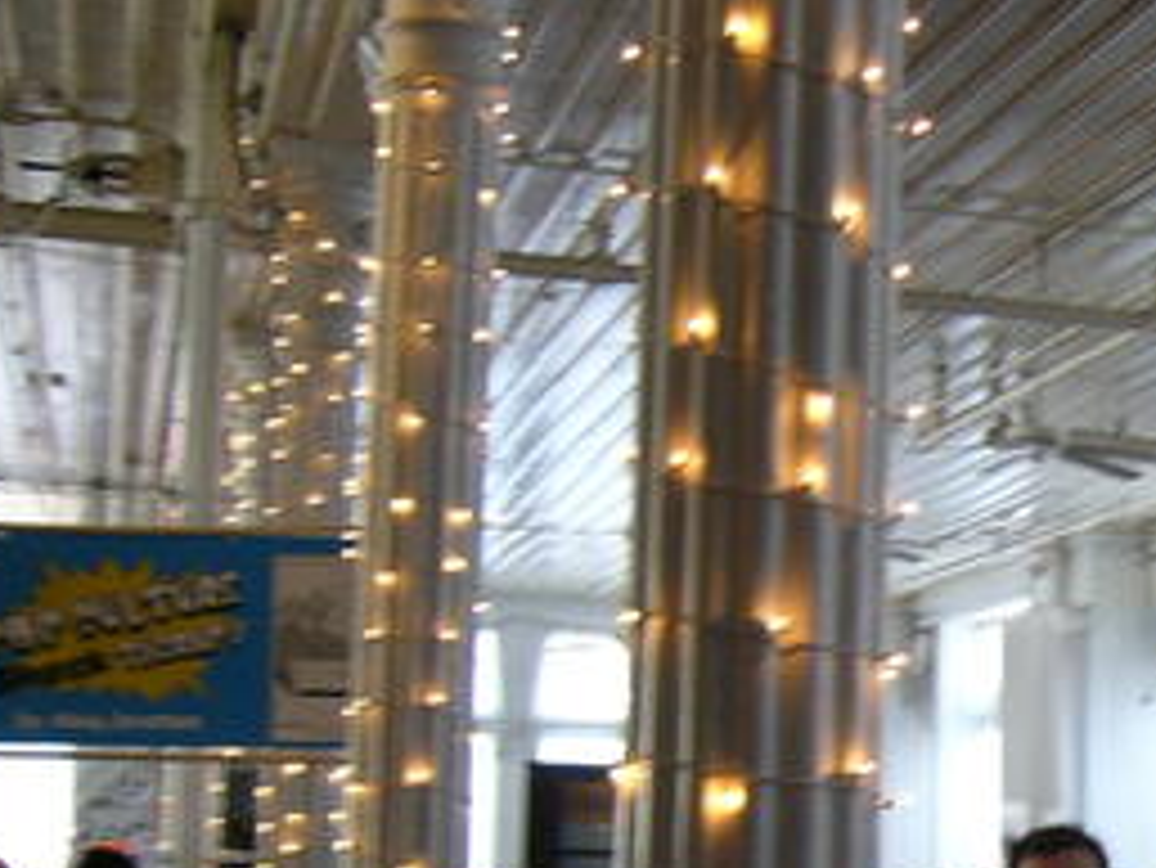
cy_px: 679
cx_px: 1300
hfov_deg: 21.3
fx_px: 2907
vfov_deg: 16.9
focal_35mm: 87
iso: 150
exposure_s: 1/13
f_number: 2.8
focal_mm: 5.8
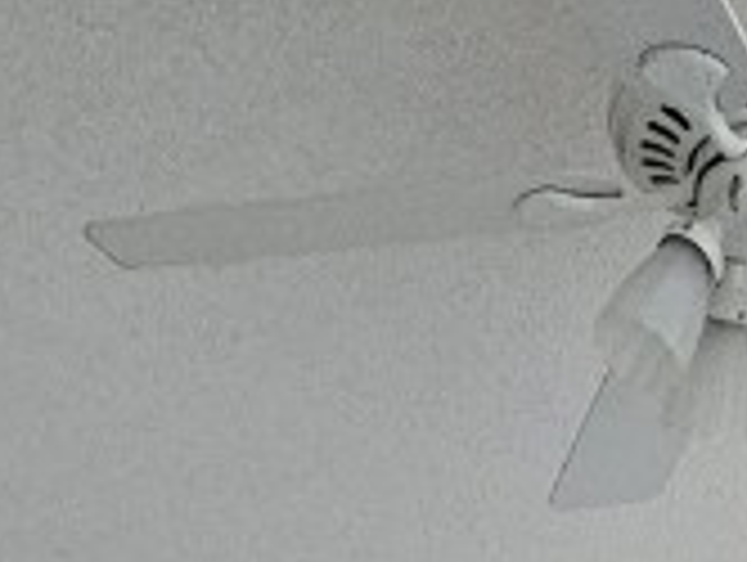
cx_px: 549
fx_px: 1729
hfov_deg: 24.2
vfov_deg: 12.4
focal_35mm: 80
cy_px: 1506
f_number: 2.2
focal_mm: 2.2
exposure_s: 1/100
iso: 640
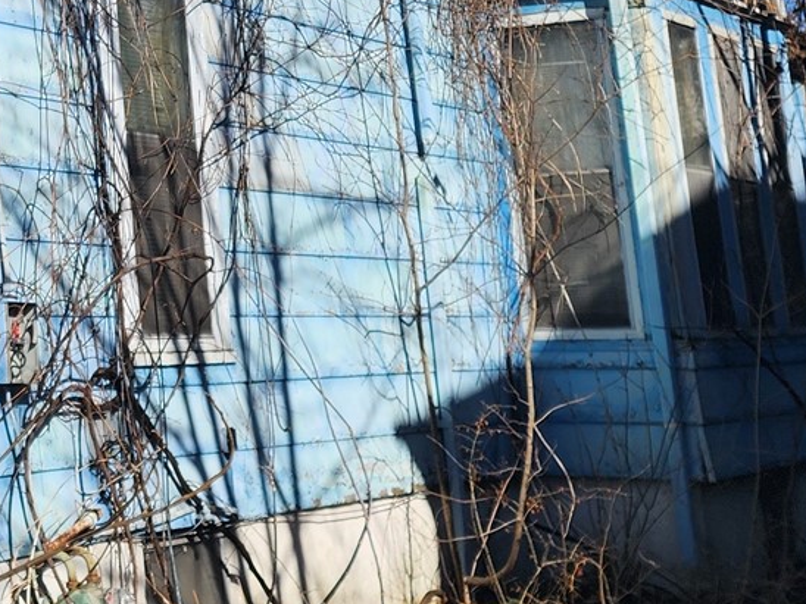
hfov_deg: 20.4
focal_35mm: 86
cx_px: -302
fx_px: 2002
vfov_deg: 16.5
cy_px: -113
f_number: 1.8
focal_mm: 6.4
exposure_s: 1/1354
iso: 12
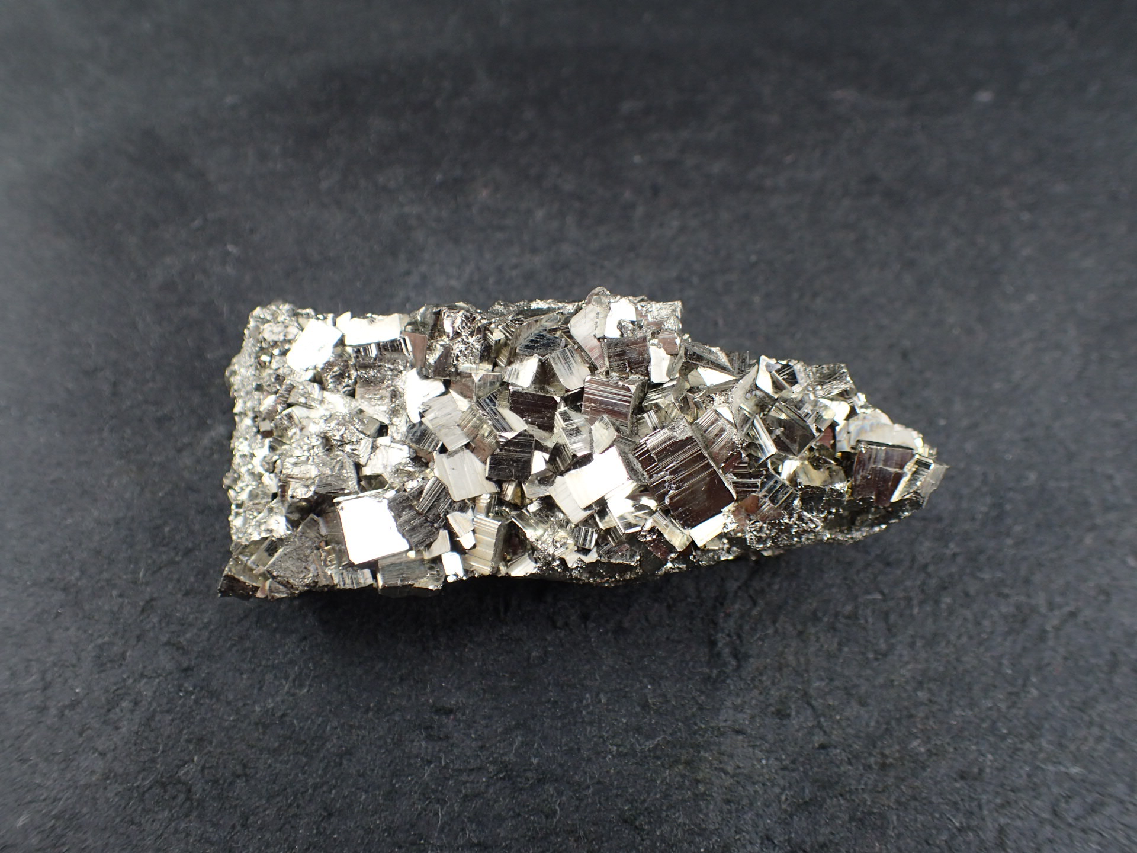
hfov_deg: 60.0
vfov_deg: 46.8
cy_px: 426
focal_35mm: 30
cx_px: 568
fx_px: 985
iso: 100
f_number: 2.3
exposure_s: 1/125
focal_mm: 5.5
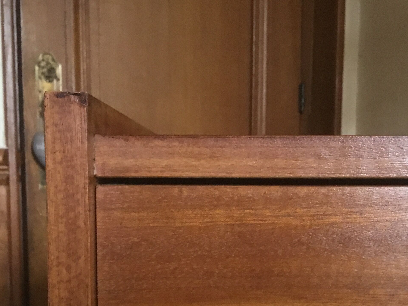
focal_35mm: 53
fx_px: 625
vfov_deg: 27.1
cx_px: 200
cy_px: 238
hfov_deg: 36.2
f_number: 2.4
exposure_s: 1/33
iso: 250
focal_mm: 3.3
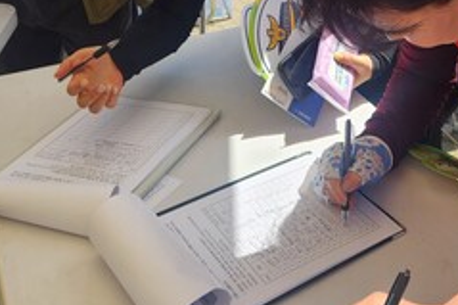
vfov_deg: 20.9
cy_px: -73
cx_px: 353
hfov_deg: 32.7
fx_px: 763
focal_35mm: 60
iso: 20
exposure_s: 1/777
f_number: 1.8
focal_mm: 5.4
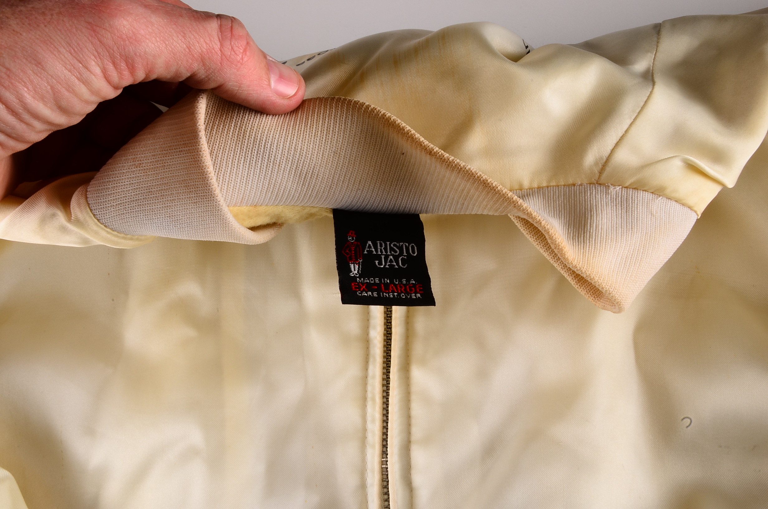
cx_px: 384
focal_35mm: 45
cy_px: 254
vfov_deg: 29.7
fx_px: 958
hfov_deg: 43.7
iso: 100
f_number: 29
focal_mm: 30
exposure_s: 1/125
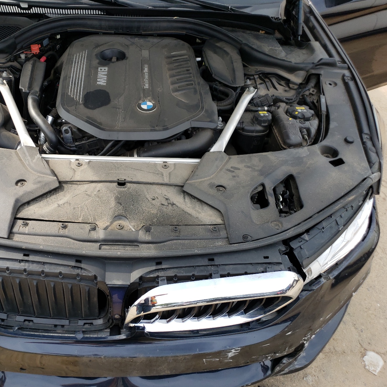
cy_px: 195
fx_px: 392
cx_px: 136
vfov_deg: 52.5
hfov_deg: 51.8
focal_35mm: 31
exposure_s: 1/714
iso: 50
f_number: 1.5
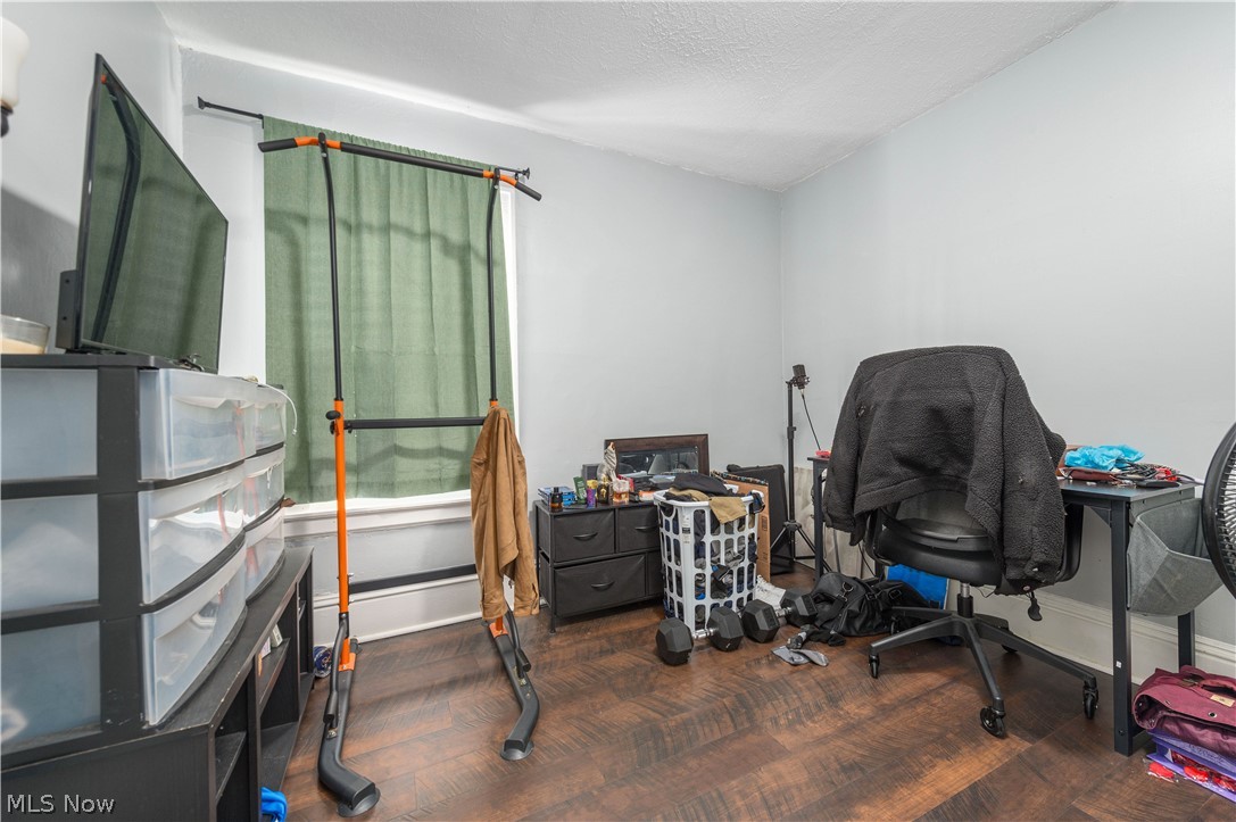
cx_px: 618
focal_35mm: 14
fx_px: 480
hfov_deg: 104.3
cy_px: 411
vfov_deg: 81.1
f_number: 9
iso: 200
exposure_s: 1/60
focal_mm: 14
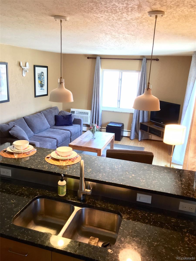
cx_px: 98
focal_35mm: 29
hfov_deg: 48.2
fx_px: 219
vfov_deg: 61.7
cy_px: 130
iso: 160
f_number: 2.2
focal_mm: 4.15
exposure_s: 1/30
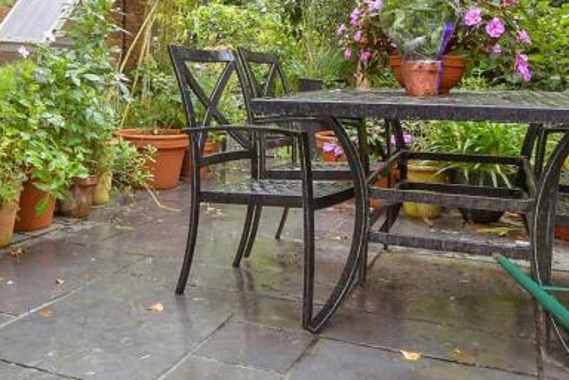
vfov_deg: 31.0
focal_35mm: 40
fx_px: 632
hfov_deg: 46.3
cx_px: 127
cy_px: 1
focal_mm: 10
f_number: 8
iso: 250
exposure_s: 1/30
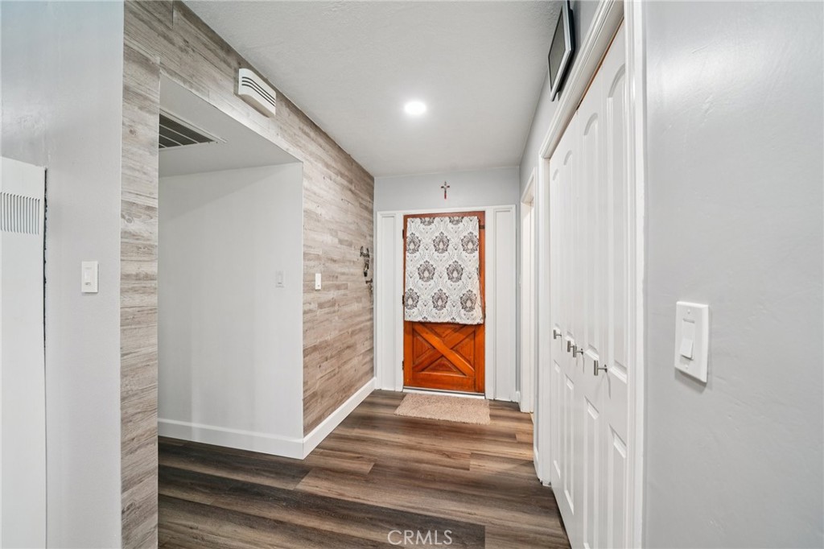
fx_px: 297
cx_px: 412
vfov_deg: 85.4
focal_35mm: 13
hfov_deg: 108.3
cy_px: 274
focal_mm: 13
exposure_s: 1/6
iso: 400
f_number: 8
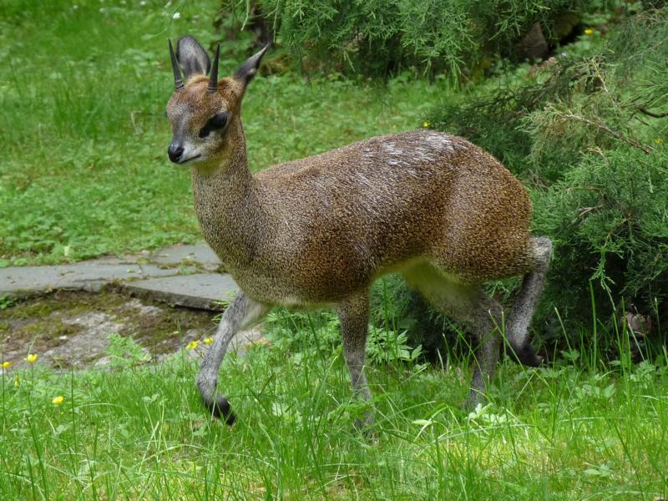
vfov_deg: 5.5
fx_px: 5249
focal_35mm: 272
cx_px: 334
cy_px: 250
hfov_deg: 7.3
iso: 200
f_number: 3.7
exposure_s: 1/200
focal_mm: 34.2
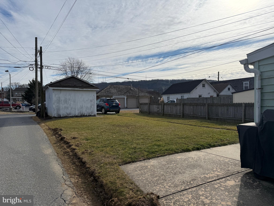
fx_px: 190
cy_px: 103
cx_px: 137
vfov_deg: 56.8
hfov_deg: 71.6
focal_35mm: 24
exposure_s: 1/14286
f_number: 1.78
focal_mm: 6.76
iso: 80
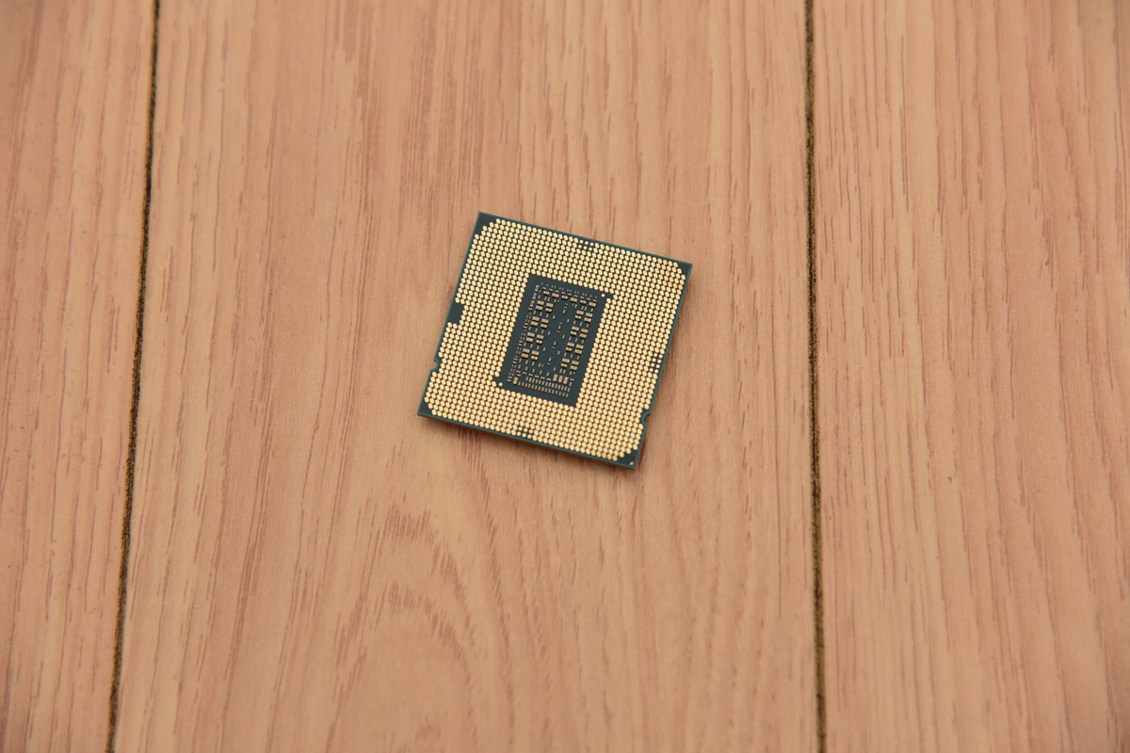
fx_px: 3766
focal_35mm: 120
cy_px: 376
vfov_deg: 11.4
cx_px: 565
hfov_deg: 17.1
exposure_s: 1/60
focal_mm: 120
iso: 1600
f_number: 5.6
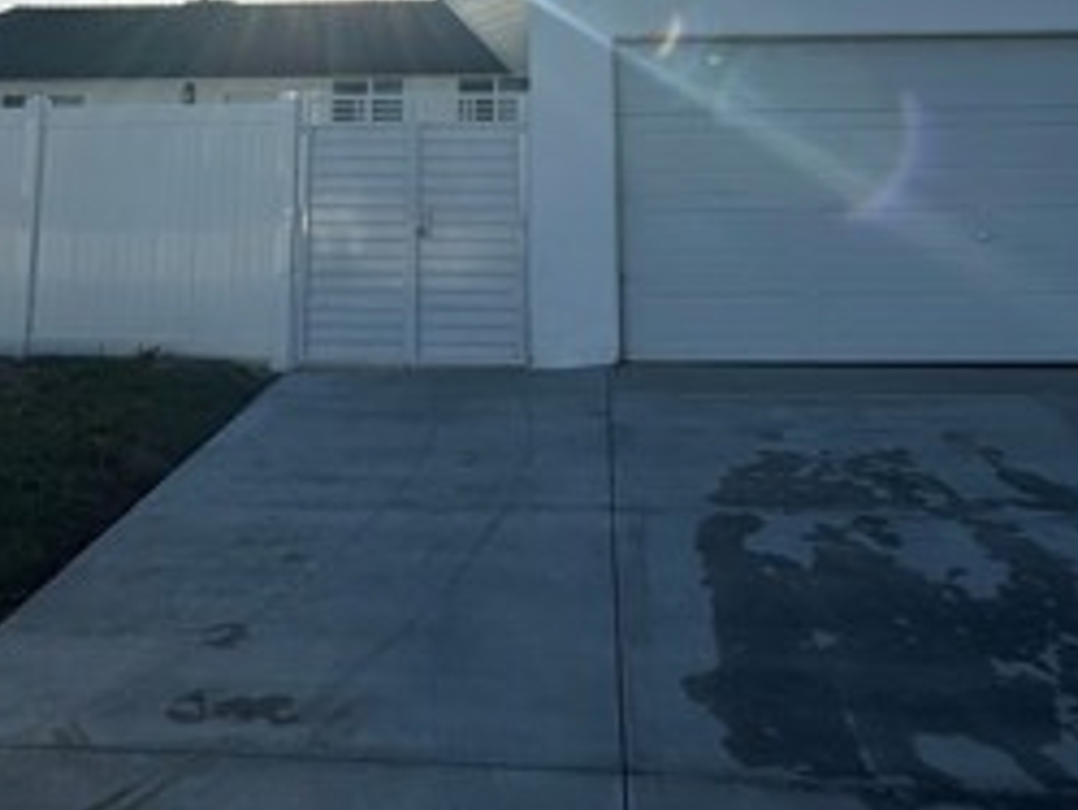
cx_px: 507
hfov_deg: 51.3
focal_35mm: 36
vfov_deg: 35.1
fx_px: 1122
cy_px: -39
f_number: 2.2
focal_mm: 2.22
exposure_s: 1/6135
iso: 50
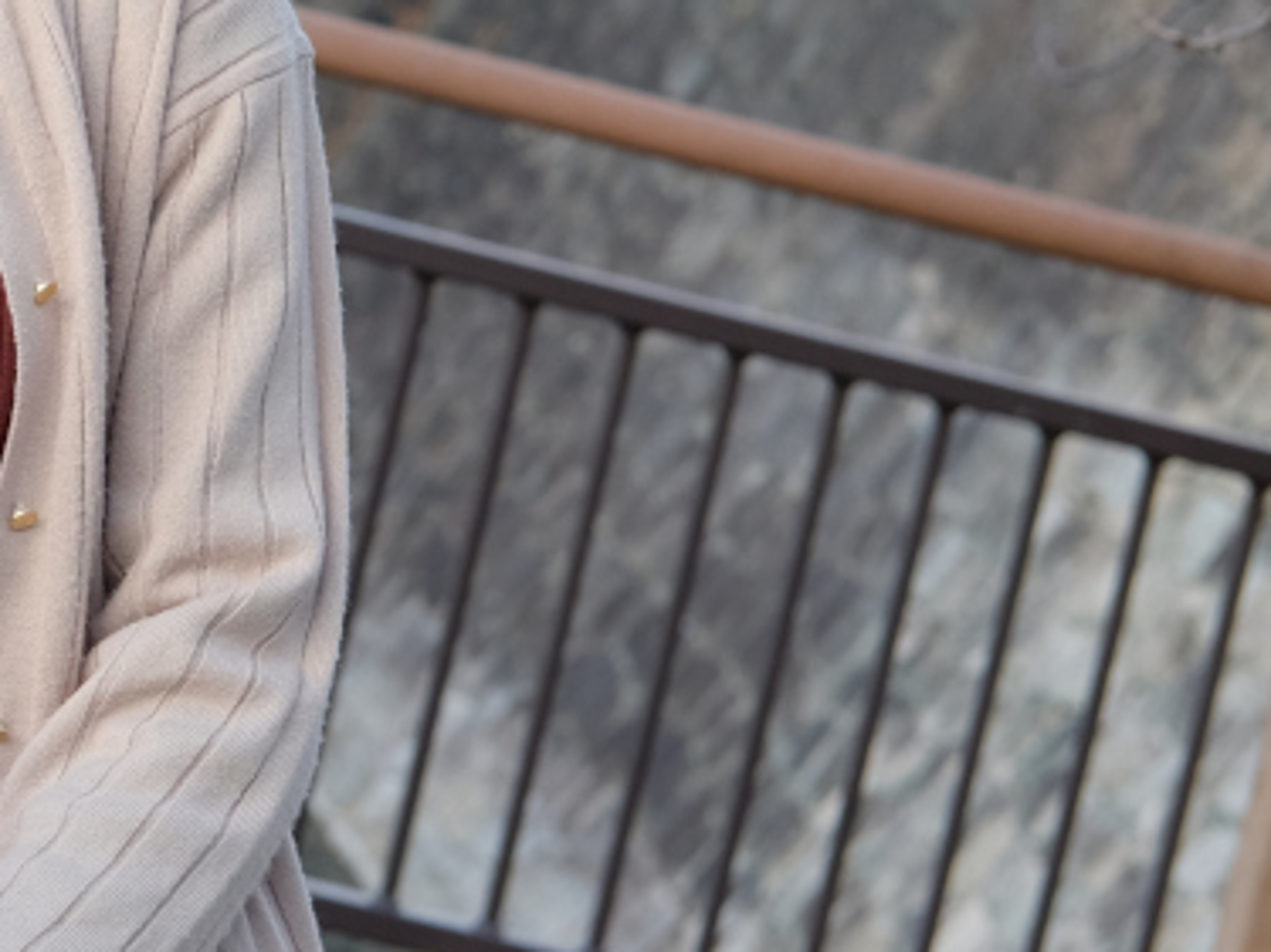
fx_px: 5983
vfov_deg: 9.1
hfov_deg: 11.9
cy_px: 119
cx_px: -264
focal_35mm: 163
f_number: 4.5
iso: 400
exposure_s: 1/150
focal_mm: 35
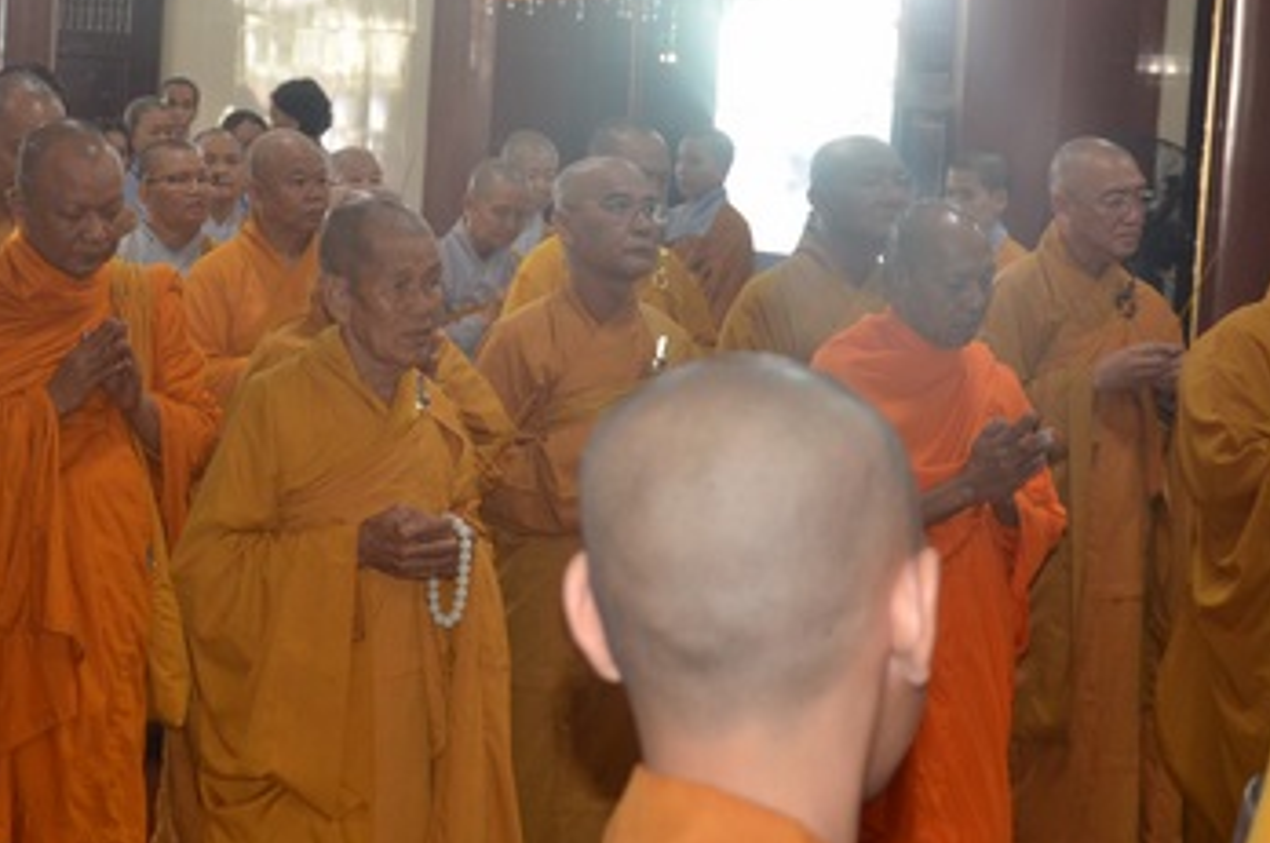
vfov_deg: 13.9
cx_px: 325
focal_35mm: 98
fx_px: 3450
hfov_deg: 20.7
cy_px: 203
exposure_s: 1/125
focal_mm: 35
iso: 800
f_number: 5
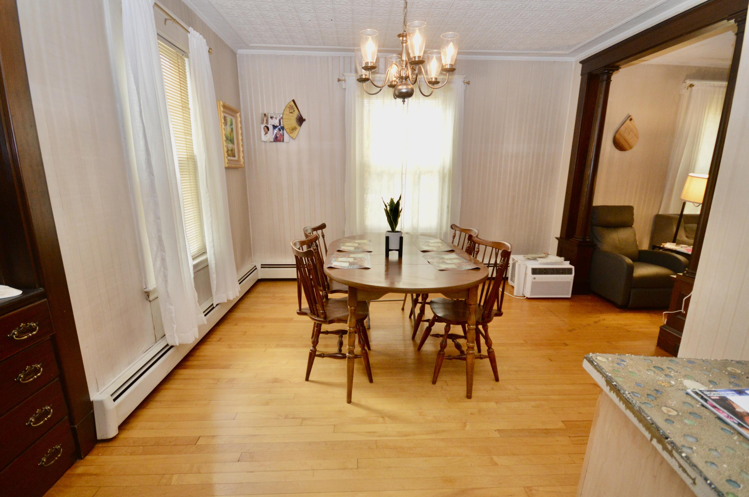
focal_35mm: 15
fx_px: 312
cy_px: 248
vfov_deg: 77.2
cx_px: 374
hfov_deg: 100.5
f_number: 4
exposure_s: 1/60
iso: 1250
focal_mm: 10
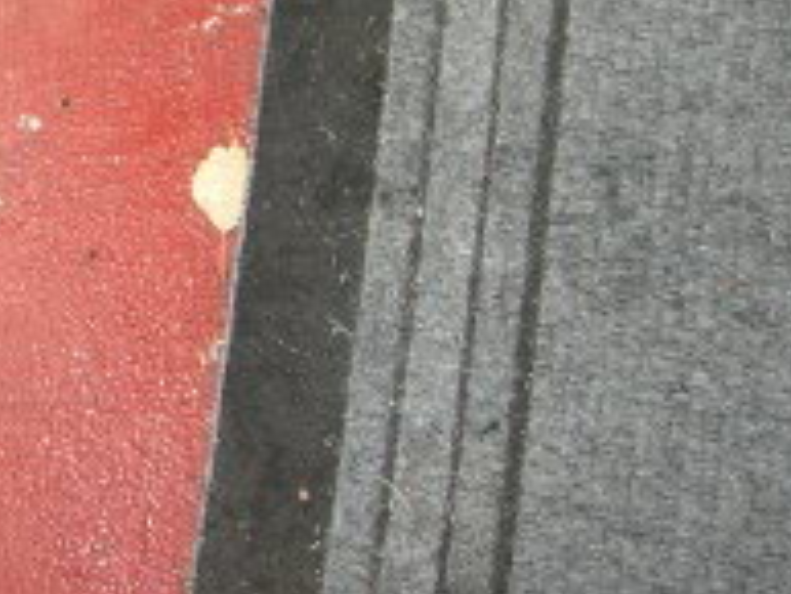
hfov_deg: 14.7
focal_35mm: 126
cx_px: -332
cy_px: -344
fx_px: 2881
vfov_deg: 11.2
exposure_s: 1/60.1
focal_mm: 7.8
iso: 64
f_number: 2.8
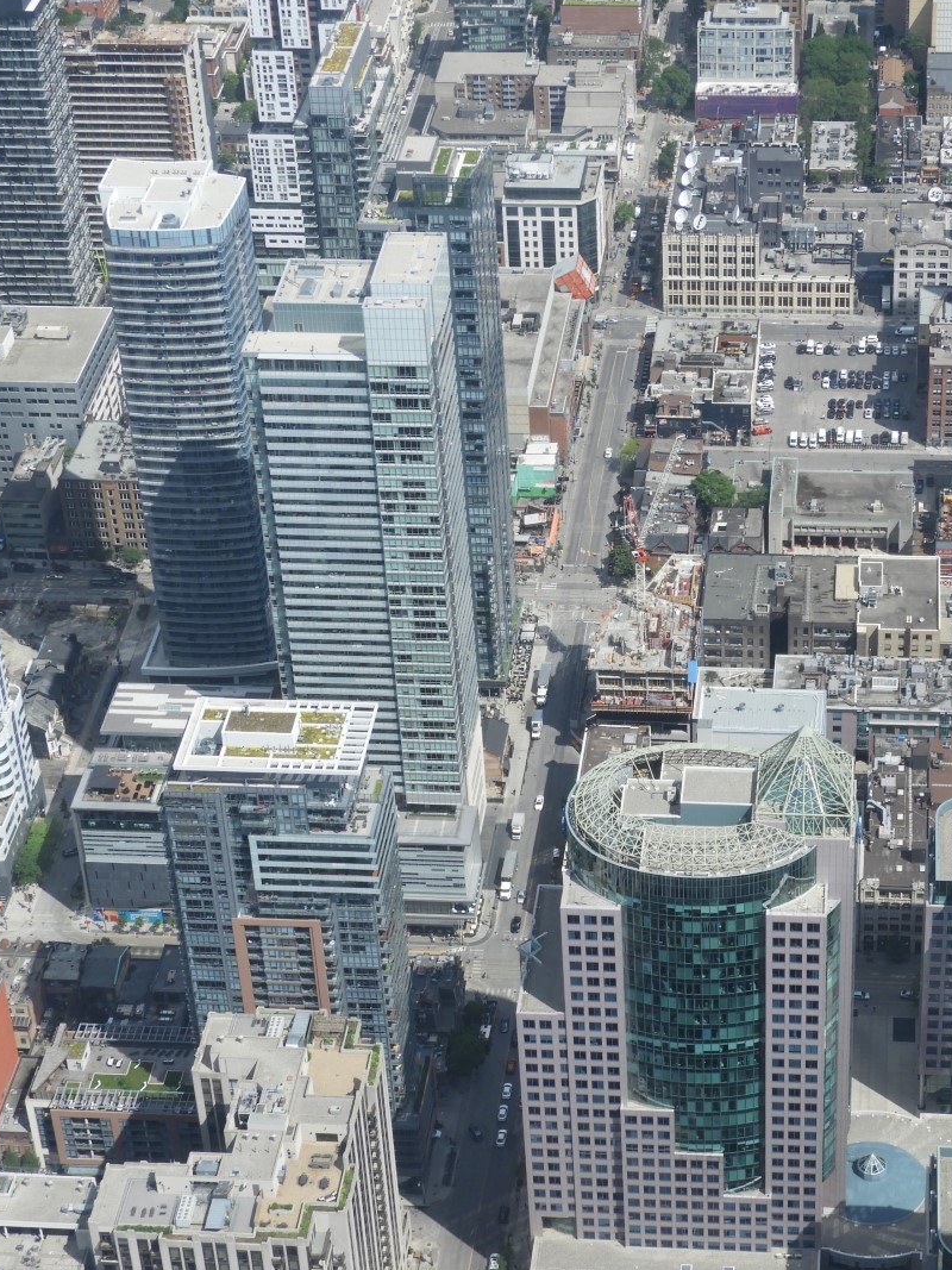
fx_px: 2971
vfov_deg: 24.1
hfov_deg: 18.2
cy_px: 639
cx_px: 632
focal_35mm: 81
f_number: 4.2
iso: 100
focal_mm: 10.7
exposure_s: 1/800
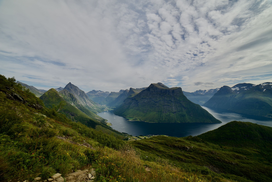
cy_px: 91
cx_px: 136
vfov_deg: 81.3
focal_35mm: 14
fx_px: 106
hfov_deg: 104.2
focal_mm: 14
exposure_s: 1/400
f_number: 11
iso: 100
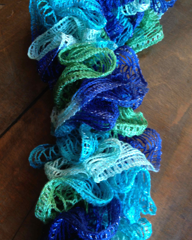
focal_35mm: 37
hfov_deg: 40.1
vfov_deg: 49.1
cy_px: 123
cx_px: 97
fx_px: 263
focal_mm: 4.28
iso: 64
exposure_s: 1/20
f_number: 2.4
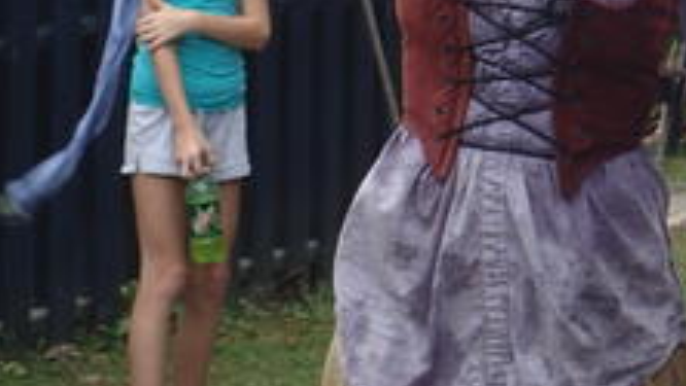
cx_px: 535
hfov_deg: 9.7
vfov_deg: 5.5
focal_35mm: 221
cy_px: -80
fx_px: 4021
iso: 125
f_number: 4.9
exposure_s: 1/200
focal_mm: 18
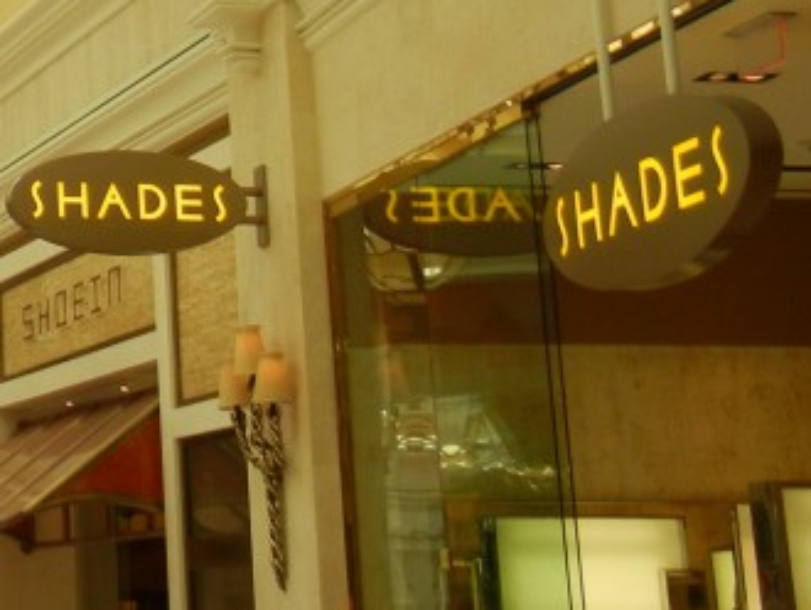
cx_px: -354
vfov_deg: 15.8
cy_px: 138
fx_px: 2180
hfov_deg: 18.9
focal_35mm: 93
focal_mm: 5.4
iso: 160
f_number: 3.5
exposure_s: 1/133
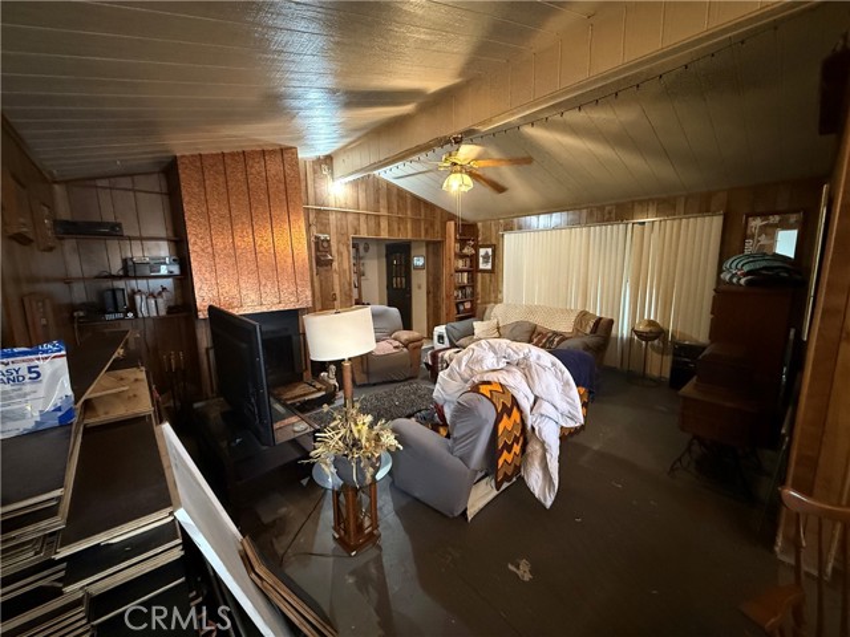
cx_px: 425
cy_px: 318
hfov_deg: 102.1
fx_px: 344
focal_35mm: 14
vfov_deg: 85.7
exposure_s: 1/40
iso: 1000
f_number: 2.2
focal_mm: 2.22
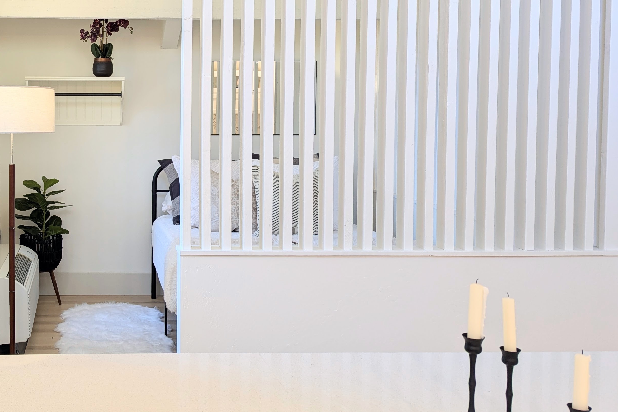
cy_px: 134
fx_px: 721
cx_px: 115
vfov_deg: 31.6
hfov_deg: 44.0
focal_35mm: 42
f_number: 1.85
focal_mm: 6.81
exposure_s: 1/30
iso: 42
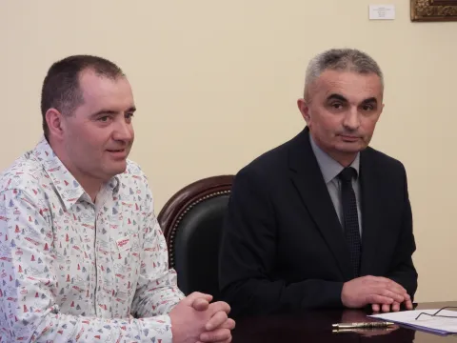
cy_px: 172
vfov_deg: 11.0
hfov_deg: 14.6
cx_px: 228
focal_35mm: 135
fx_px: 1782
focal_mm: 24.1
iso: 400
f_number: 4
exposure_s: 1/60
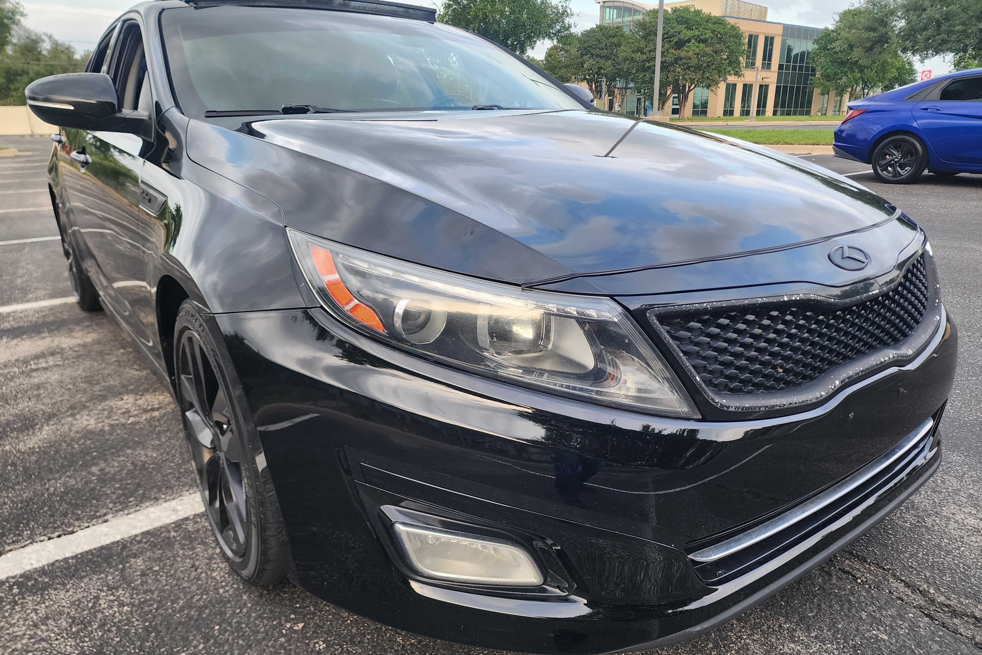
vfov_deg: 53.1
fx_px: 655
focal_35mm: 24
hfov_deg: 73.7
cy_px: 345
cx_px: 492
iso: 100
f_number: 1.8
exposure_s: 1/180
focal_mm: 6.4
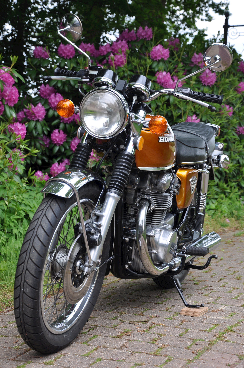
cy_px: 184
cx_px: 122
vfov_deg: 26.0
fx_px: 795
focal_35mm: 78
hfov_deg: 17.4
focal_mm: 52
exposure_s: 1/160
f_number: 6.3
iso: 200
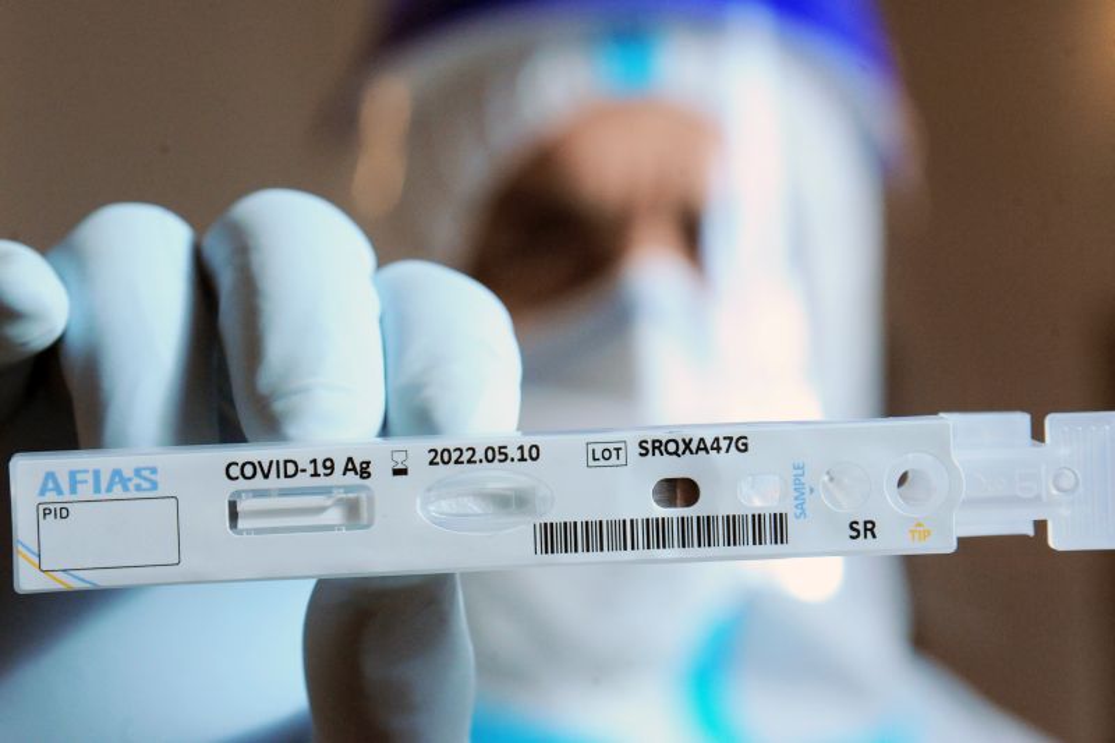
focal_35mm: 120
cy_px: 372
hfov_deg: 17.1
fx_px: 3716
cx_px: 558
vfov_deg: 11.4
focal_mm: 120
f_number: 8
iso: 4000
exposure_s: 1/1000
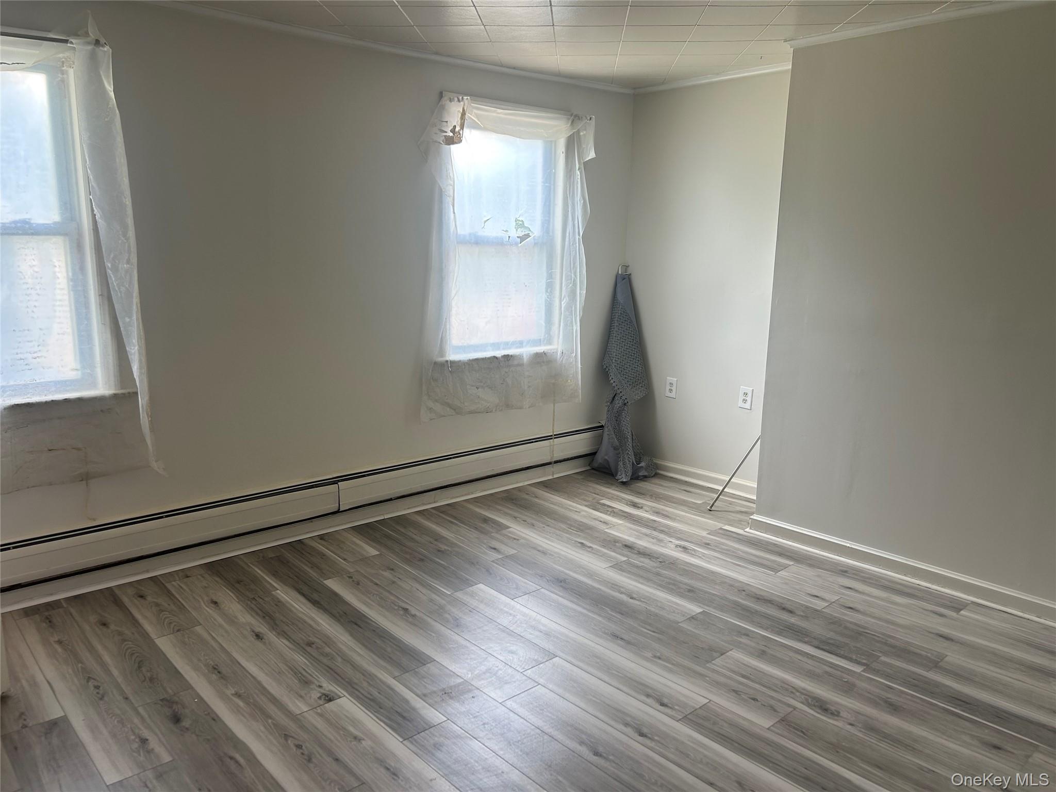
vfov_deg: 53.1
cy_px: 396
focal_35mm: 26
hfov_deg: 67.3
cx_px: 528
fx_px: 793
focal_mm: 5.7
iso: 64
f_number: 1.5
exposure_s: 1/135
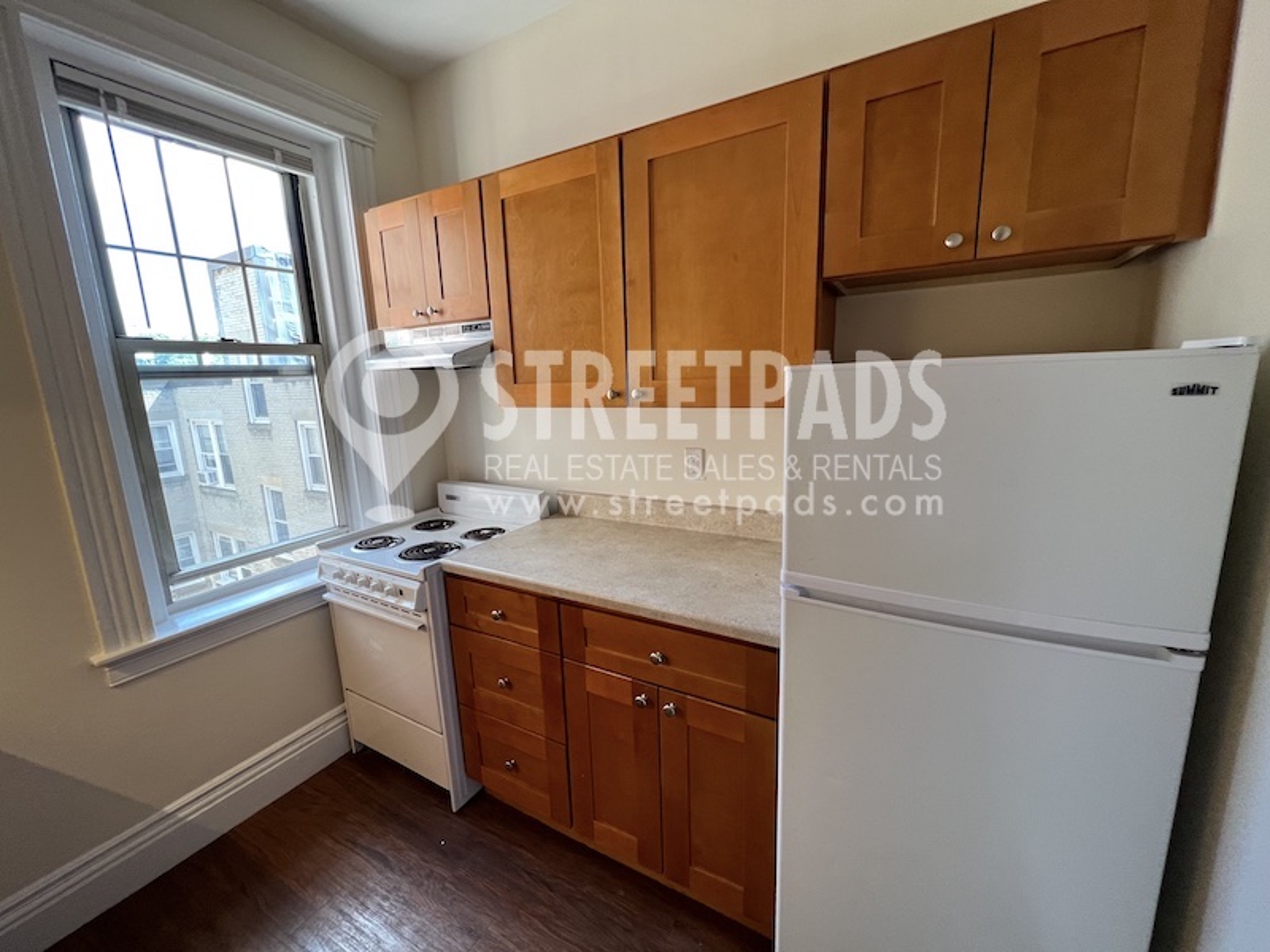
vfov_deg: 89.9
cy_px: 476
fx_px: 477
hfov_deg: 106.2
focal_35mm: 13
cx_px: 635
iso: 125
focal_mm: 1.57
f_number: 1.8
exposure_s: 1/120
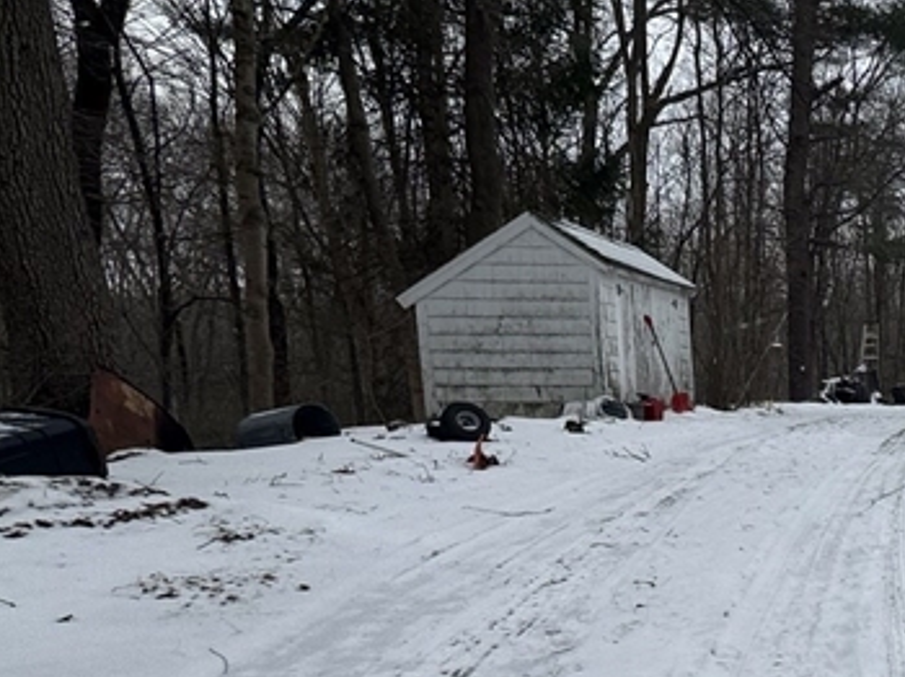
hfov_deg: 35.0
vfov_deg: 33.7
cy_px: 571
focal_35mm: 41
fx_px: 1071
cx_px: 1117
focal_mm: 2.22
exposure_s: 1/993
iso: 50
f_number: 2.2
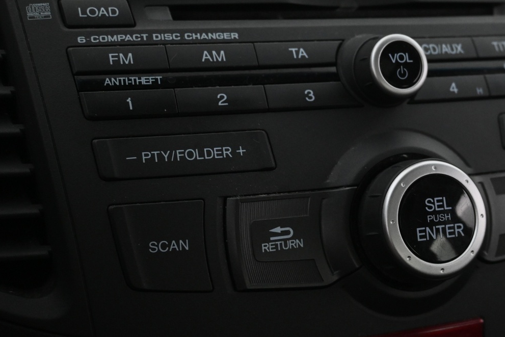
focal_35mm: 67
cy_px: 184
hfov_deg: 29.4
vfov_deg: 20.2
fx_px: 946
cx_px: 377
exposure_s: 1/40
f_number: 4.5
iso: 1600
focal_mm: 27.5
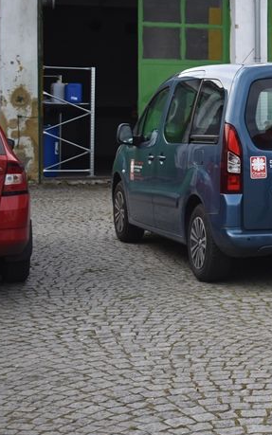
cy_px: 121
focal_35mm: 92
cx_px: 432
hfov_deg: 13.2
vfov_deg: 22.4
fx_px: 1092
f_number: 4
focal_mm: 27
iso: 100
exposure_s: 1/400
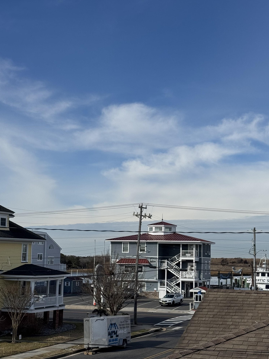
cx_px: 153
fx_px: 580
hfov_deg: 26.1
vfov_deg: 34.3
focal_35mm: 56
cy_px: 201
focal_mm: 6.76
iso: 64
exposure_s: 1/7937
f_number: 1.78
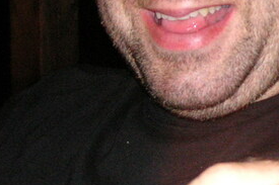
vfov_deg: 12.1
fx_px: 867
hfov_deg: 17.6
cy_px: 25
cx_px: 319
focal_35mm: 112
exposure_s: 1/45
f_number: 2.8
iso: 160
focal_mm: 6.1
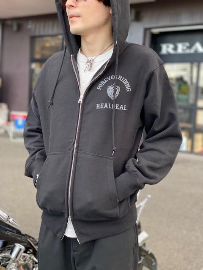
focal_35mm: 52
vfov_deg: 36.8
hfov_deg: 28.0
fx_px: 407
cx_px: 102
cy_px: 135
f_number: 2
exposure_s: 1/122
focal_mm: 6
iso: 50
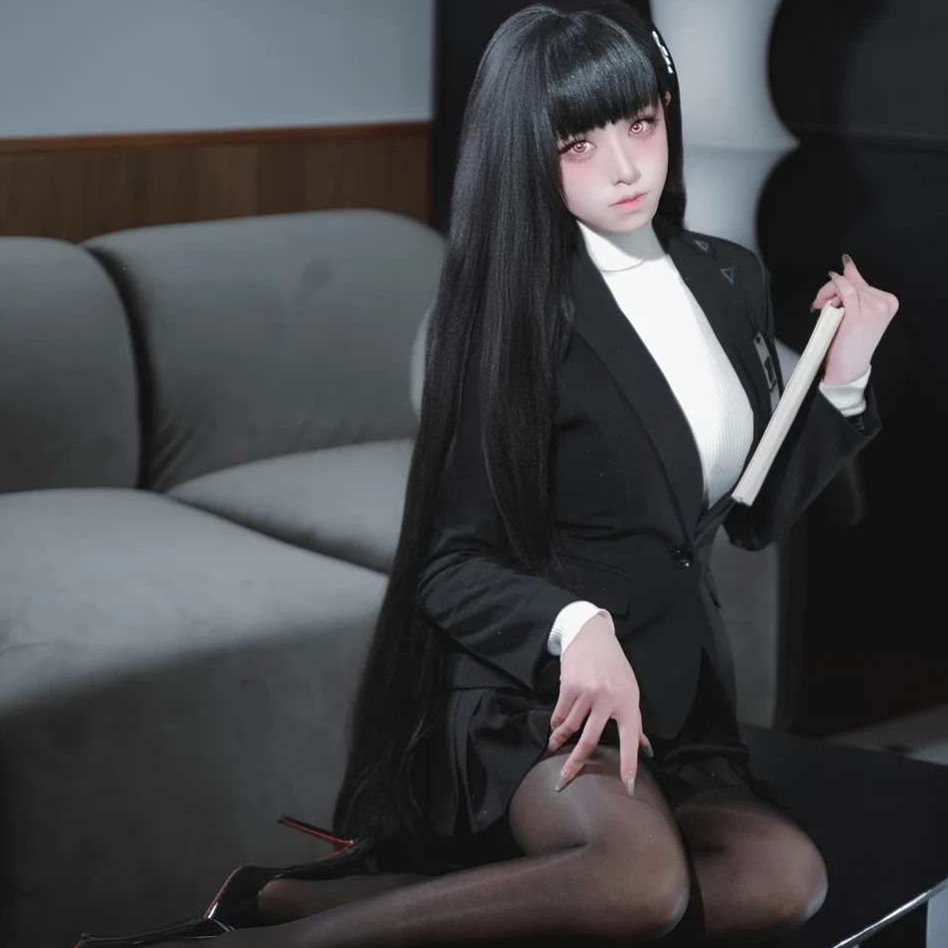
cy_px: 507
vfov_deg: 20.6
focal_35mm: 84
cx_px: 471
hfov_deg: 20.6
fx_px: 2603
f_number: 2.8
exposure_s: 1/100
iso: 1250
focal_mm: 65
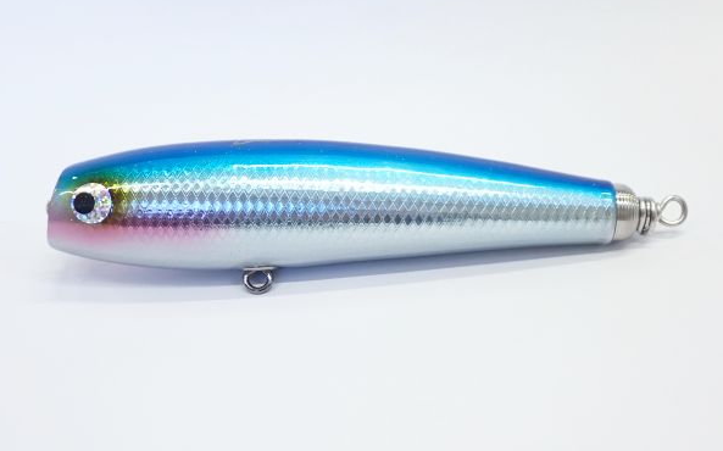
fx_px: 867
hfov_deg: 45.3
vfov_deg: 29.2
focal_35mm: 44
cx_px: 362
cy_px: 222
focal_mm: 7.31
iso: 200
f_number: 2.8
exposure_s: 1/80
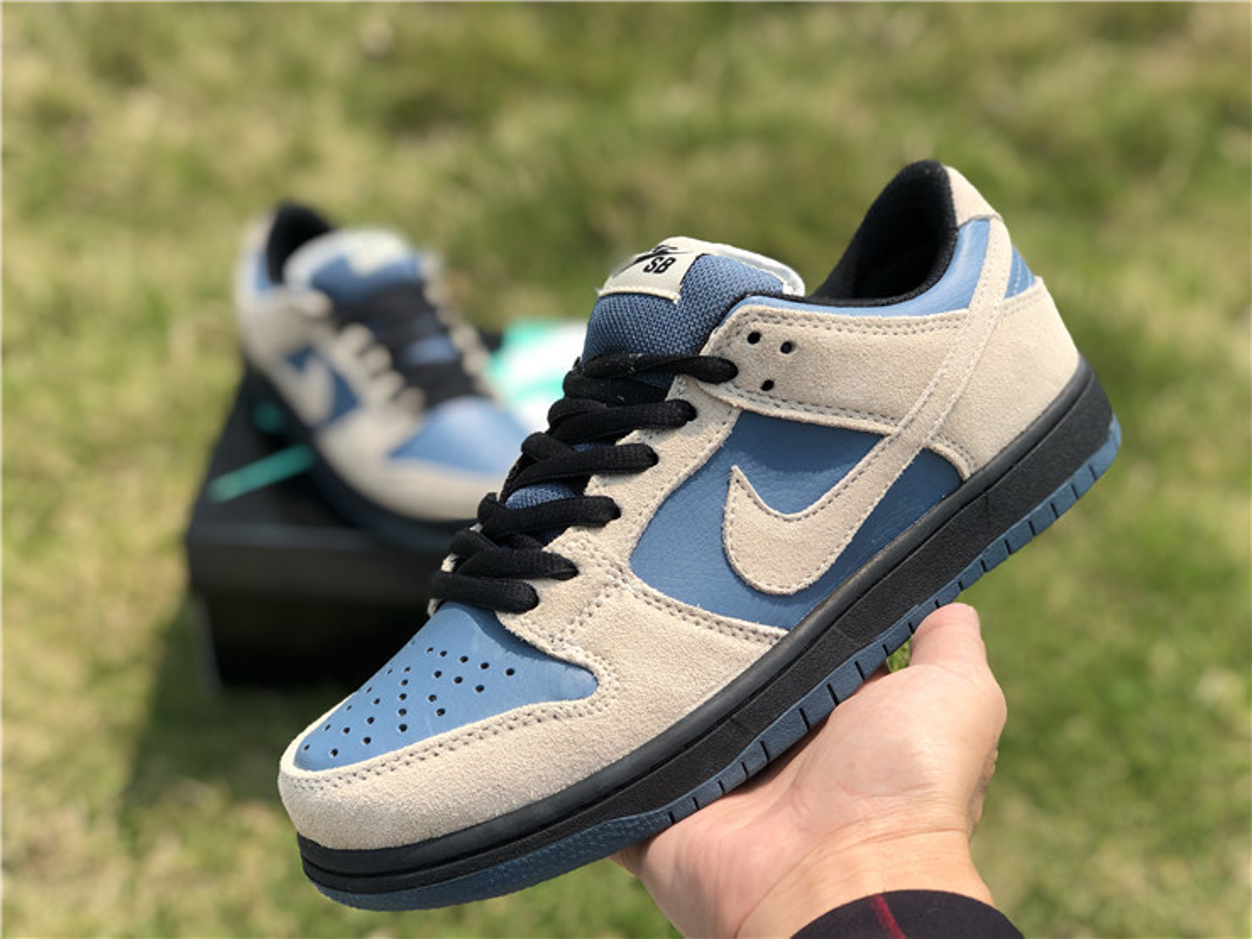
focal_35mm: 52
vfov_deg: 28.0
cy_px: 470
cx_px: 626
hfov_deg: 36.8
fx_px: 1881
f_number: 2.4
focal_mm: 6
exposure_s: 1/750
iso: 16
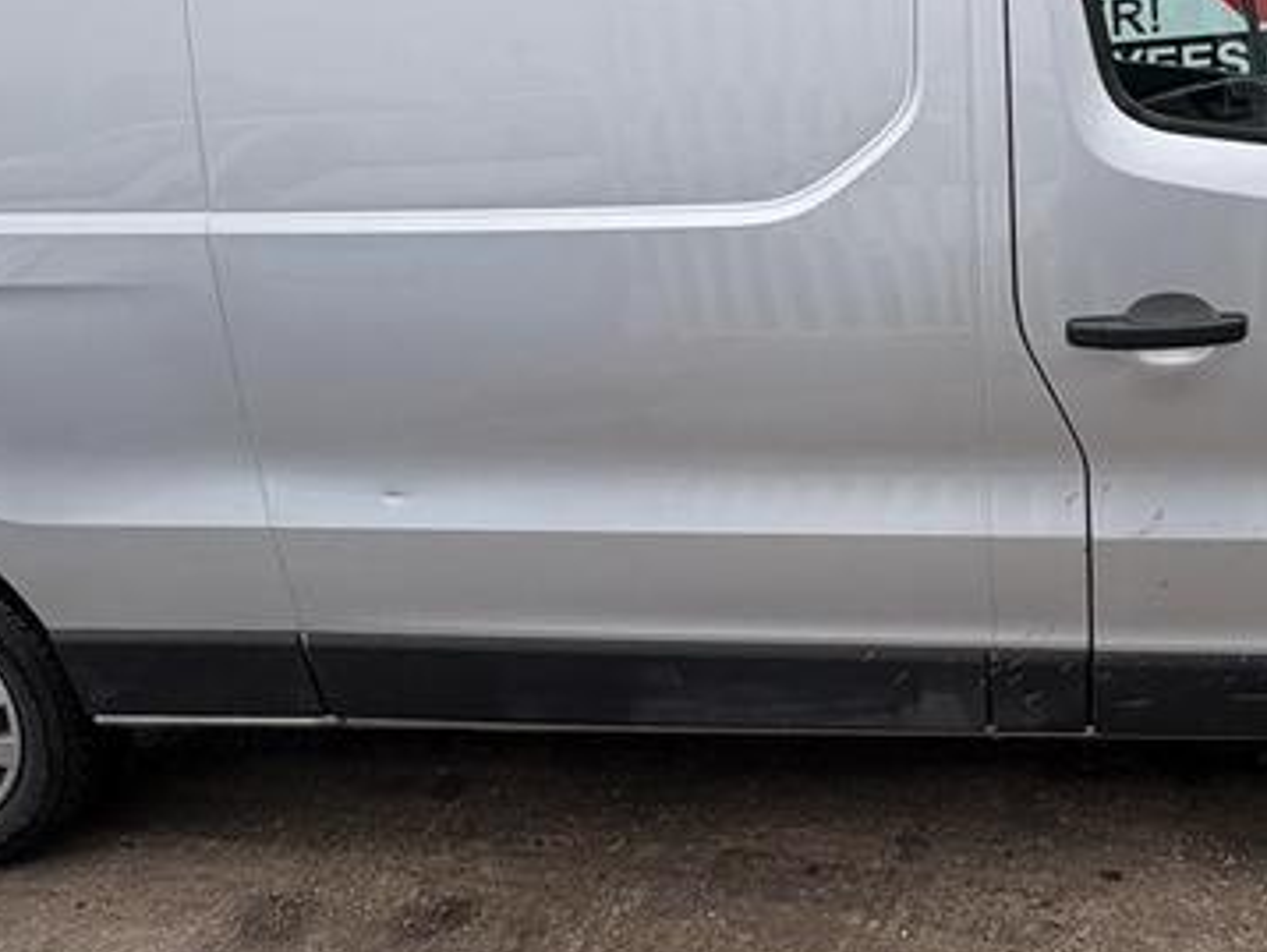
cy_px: 265
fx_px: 1282
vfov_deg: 39.9
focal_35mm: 35
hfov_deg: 51.2
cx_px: 885
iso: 40
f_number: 2.2
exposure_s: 1/456
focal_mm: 2.22
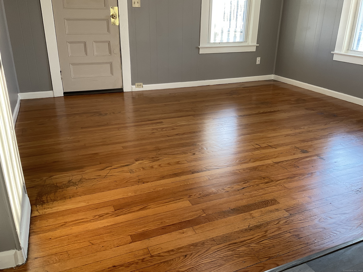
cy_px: 136
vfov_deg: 48.2
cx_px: 182
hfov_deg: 61.7
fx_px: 304
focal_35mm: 29
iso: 50
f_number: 1.8
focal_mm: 3
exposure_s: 1/60
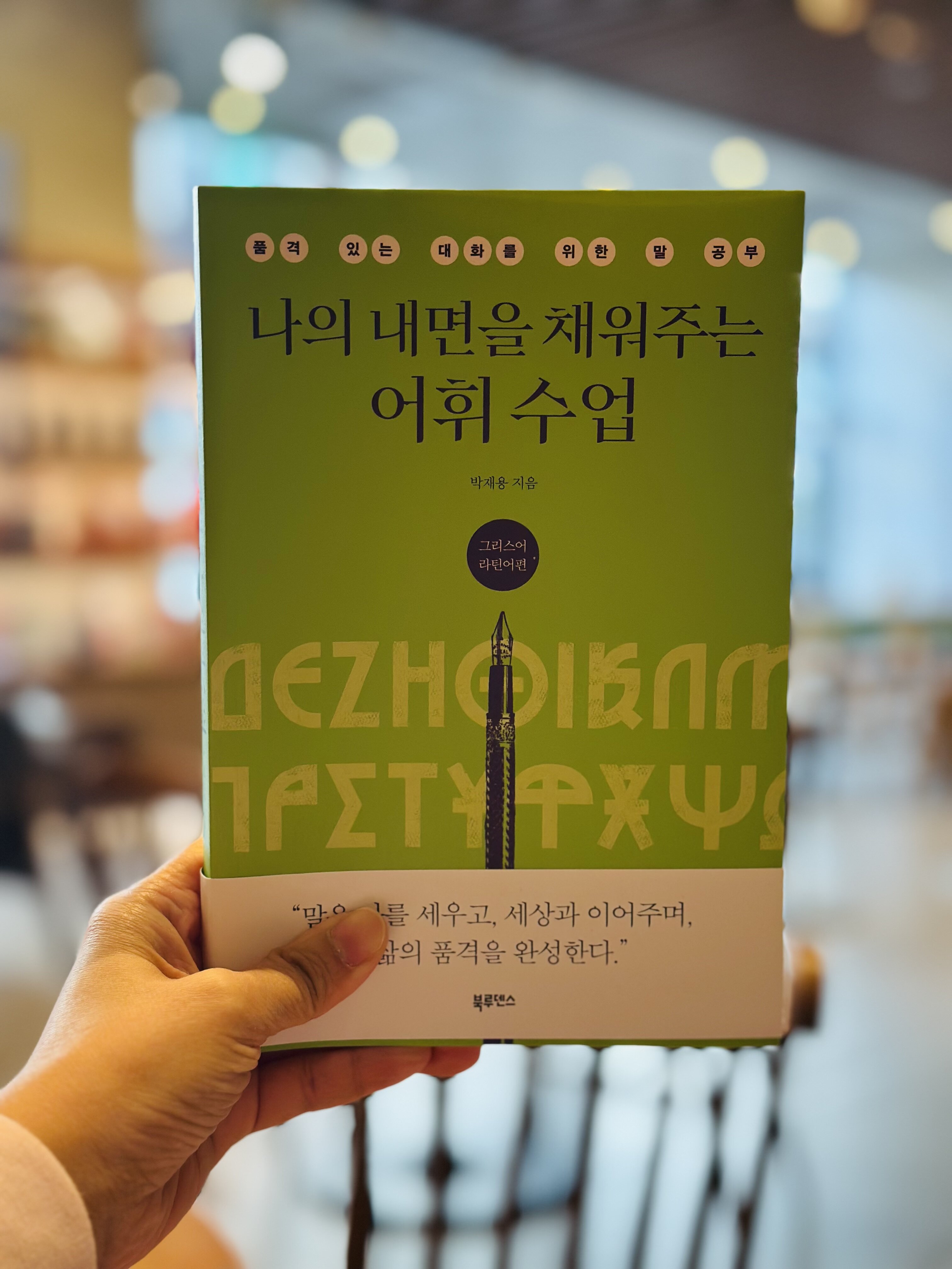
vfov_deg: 39.7
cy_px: 634
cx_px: 476
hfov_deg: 30.3
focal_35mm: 48
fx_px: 1760
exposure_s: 1/120
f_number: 1.78
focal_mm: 6.86
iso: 200
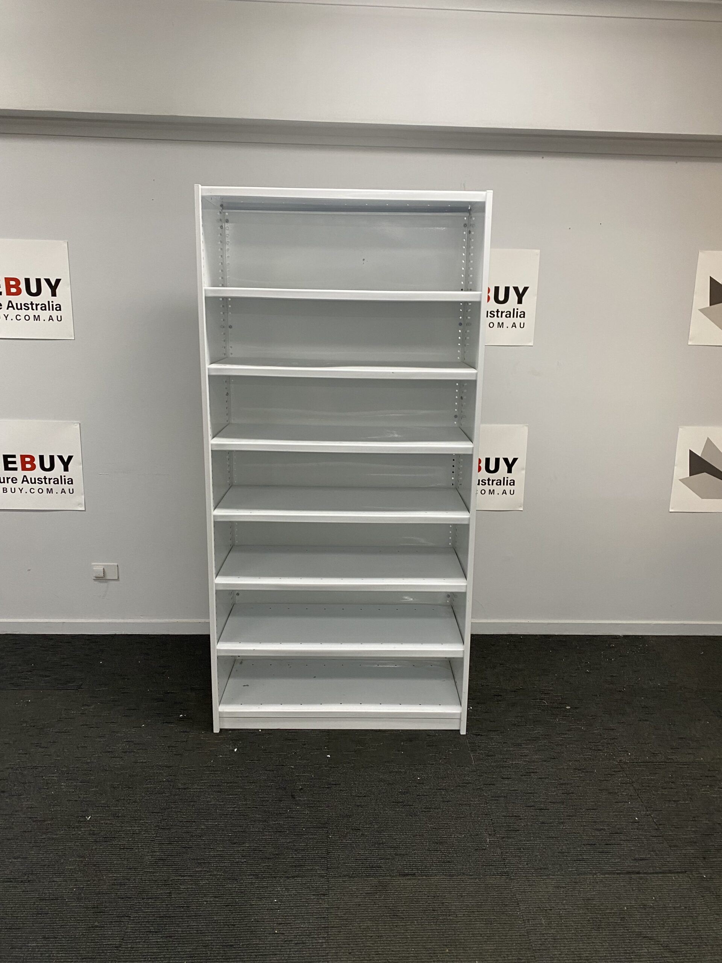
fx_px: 723
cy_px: 482
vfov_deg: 67.3
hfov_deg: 53.1
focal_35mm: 26
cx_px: 361
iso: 125
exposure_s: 1/50
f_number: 1.8
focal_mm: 4.25
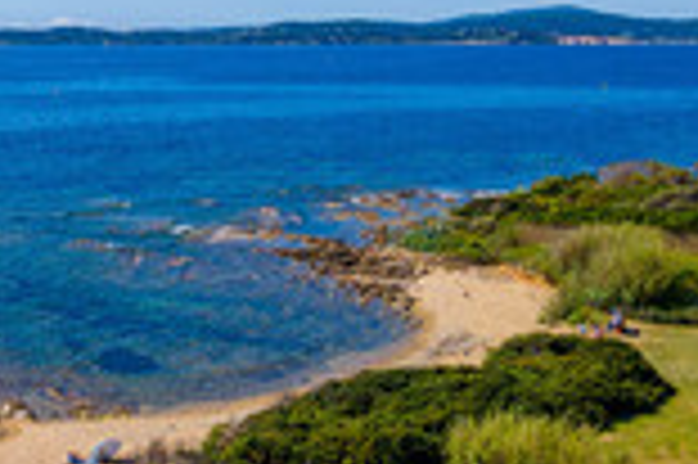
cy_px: 27
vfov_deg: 21.9
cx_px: 79
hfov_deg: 31.9
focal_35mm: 60
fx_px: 1162
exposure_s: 1/640
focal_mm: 4.5
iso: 100
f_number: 2.8
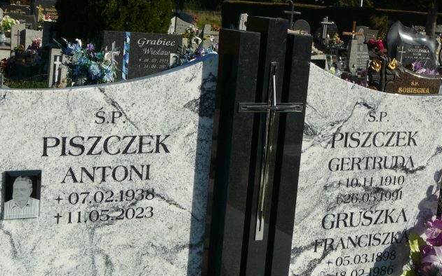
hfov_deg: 29.4
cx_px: 224
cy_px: 167
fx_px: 843
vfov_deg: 18.6
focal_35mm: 70
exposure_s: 1/400
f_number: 6.3
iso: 80
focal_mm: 9.7
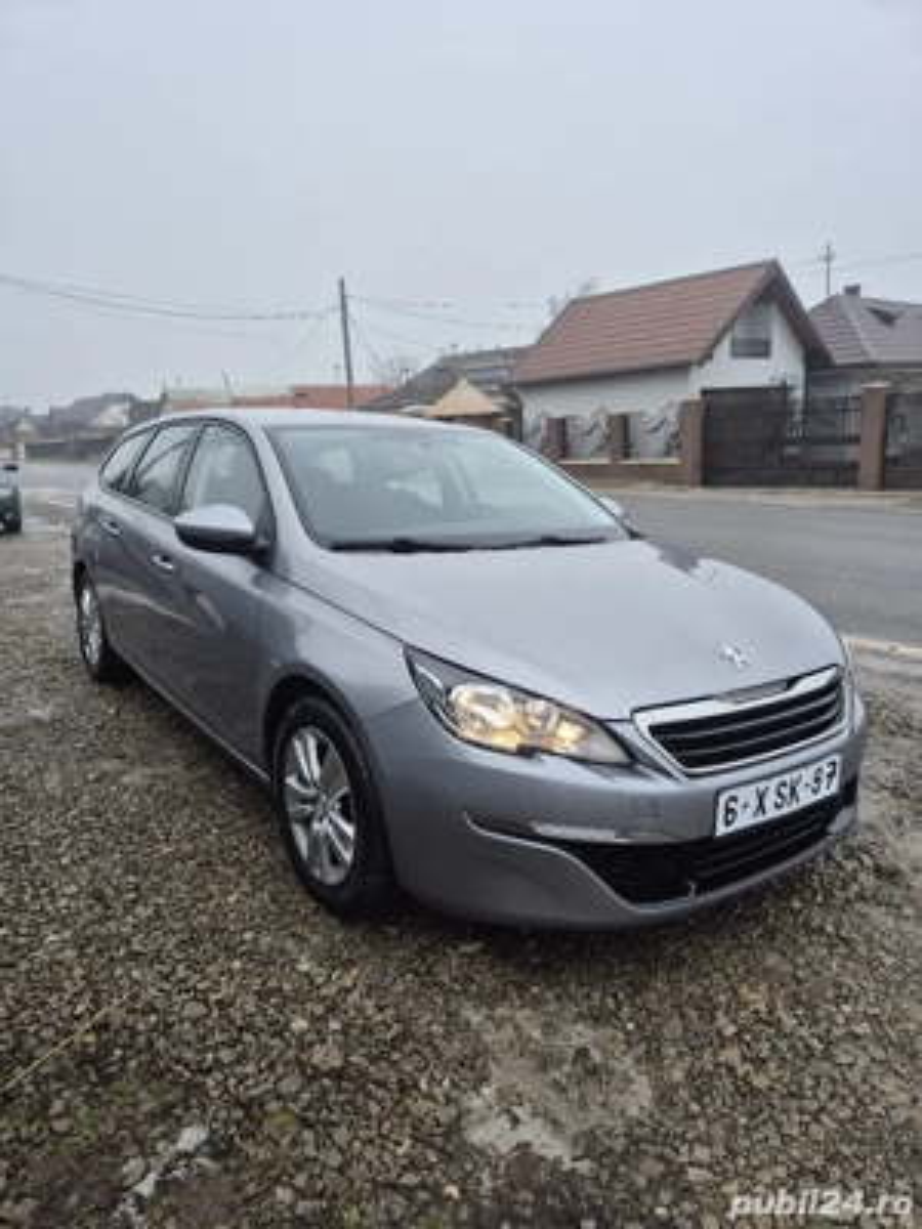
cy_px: 614
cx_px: 461
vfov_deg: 73.9
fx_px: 817
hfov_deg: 58.9
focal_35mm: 23
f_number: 1.8
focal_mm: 5.4
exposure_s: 1/256
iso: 25
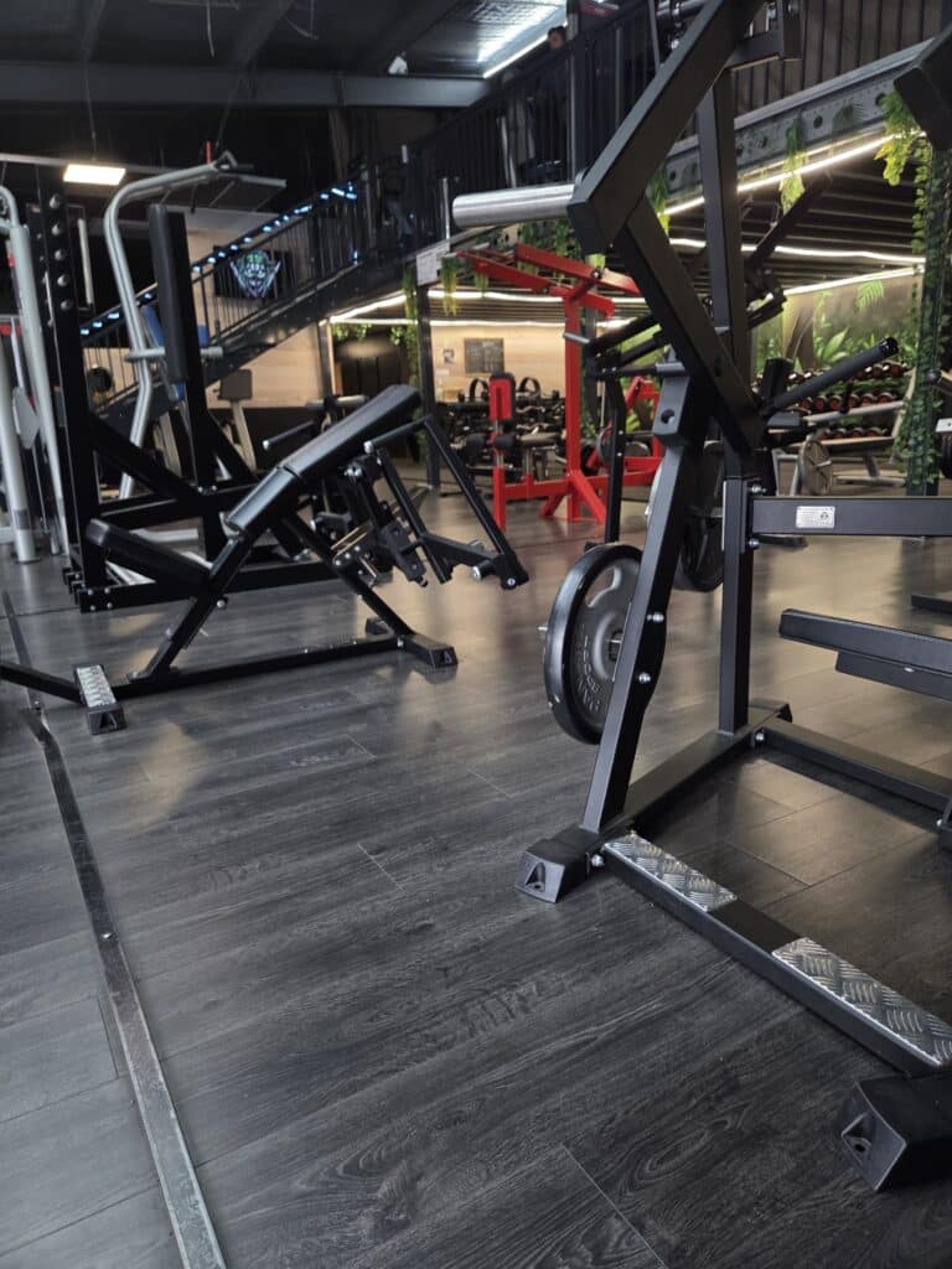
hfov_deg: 58.9
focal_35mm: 23
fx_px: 843
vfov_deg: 73.9
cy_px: 634
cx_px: 476
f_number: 1.8
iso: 250
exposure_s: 1/100
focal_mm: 5.4
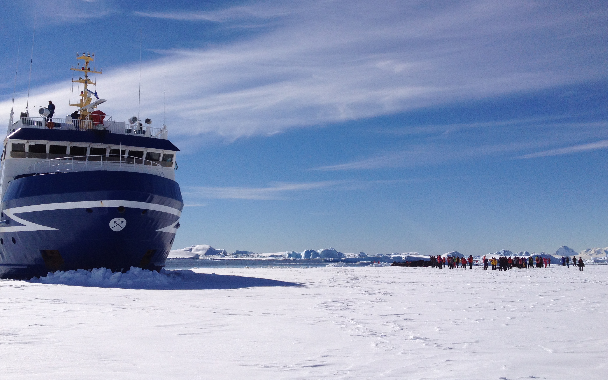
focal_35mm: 41
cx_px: 288
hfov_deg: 48.2
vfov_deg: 31.1
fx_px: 679
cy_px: 140
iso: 50
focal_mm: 4.28
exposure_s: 1/6944
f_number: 2.4
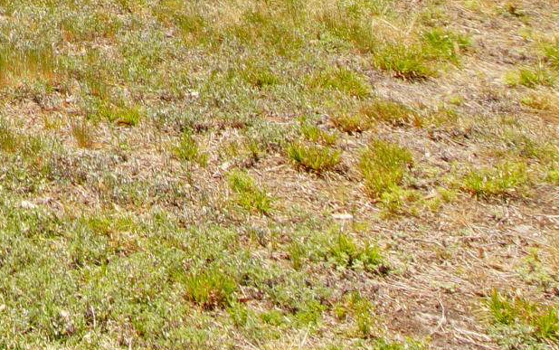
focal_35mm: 89
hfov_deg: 18.8
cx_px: -407
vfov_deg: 11.7
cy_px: -515
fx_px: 1357
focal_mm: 12
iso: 100
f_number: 10
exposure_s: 1/100
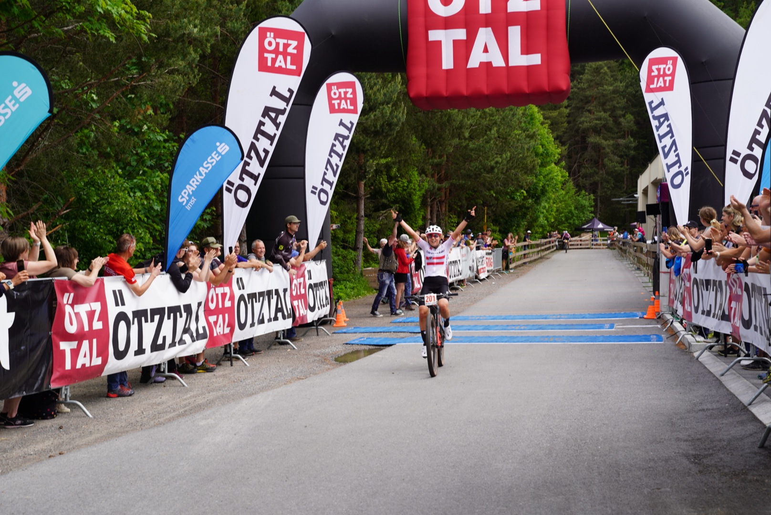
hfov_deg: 36.8
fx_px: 1157
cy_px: 258
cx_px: 386
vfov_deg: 25.1
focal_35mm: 54
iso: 100
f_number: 5
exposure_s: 1/250
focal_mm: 54
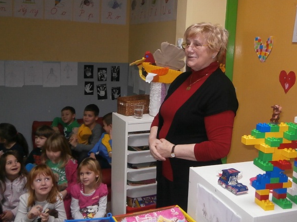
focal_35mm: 36
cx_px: 145
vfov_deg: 39.5
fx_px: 309
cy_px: 89
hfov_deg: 51.4
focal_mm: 4.7
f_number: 2.8
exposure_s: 1/30
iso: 200
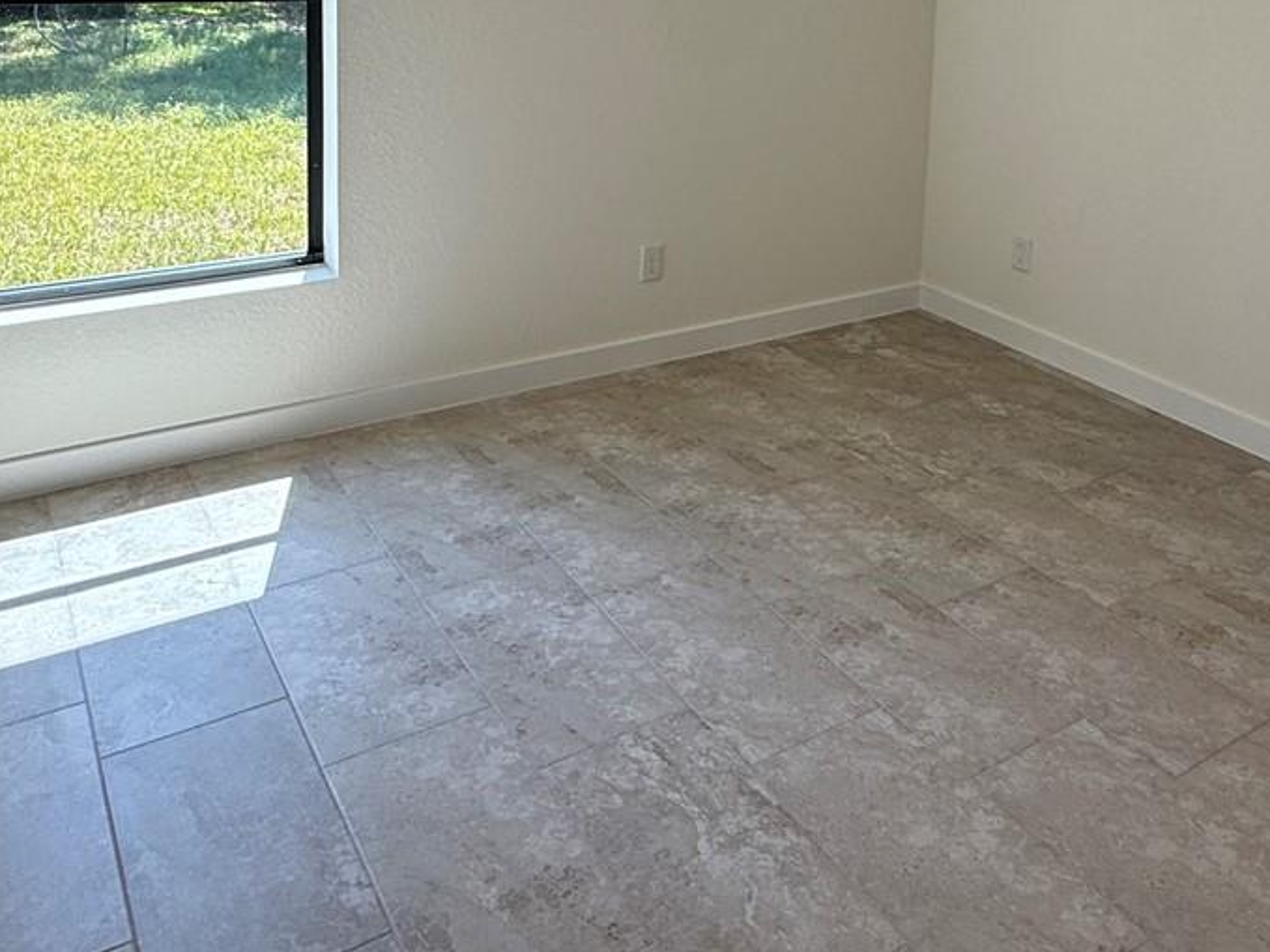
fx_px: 1210
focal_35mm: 33
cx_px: 772
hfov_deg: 54.9
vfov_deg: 38.9
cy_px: 43
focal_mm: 2.22
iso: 64
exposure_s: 1/202
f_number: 2.2
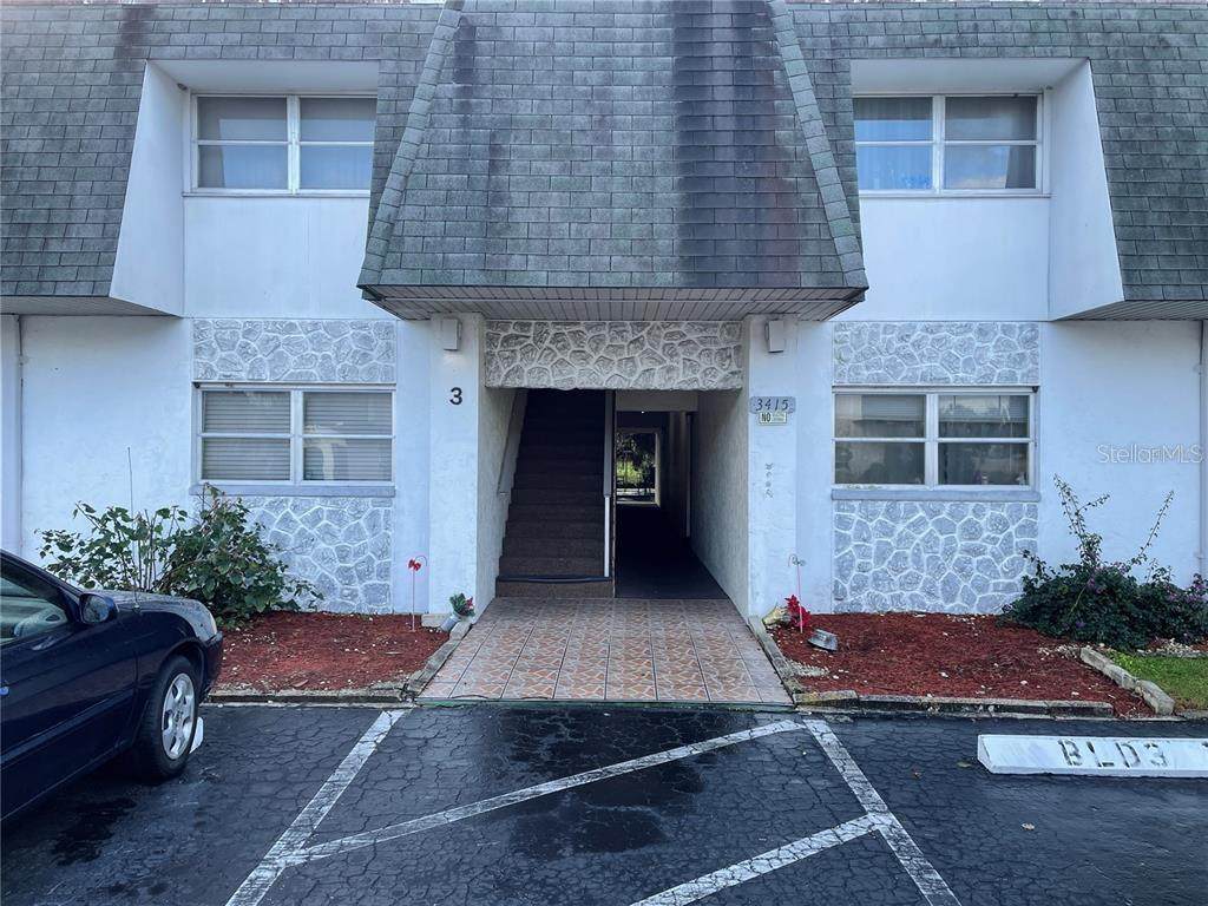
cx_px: 604
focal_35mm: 26
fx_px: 907
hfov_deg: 67.3
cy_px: 453
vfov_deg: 53.1
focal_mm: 4.2
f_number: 1.6
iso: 32
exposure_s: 1/590
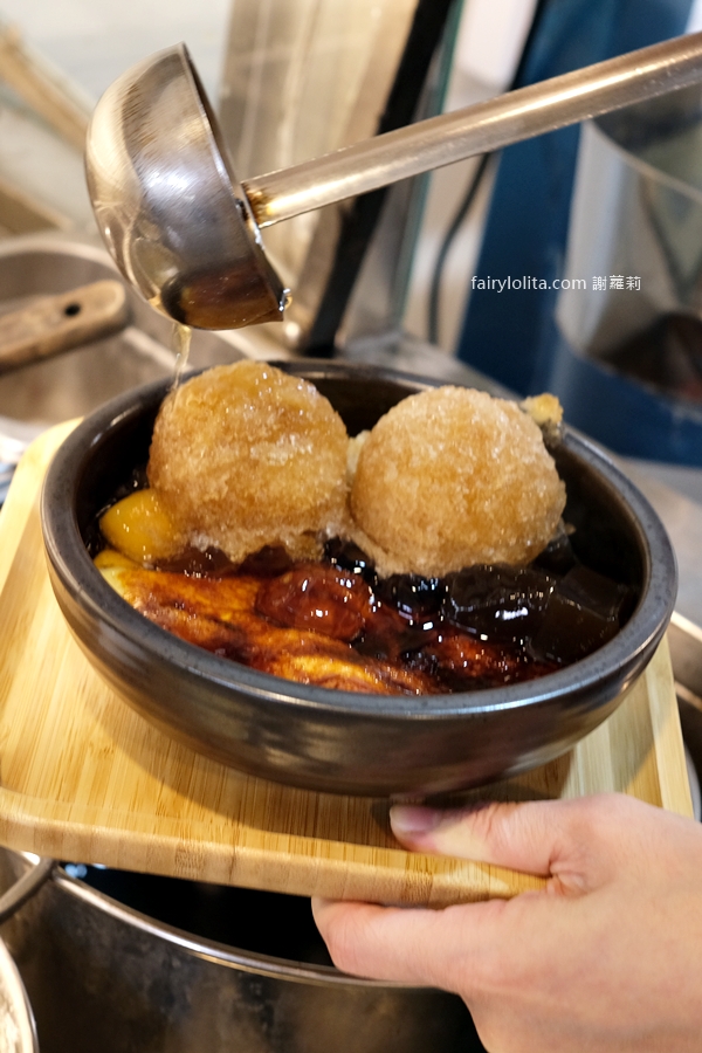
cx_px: 351
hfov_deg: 37.9
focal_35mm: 35
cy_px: 526
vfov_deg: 54.4
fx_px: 1024
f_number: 3.6
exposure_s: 1/34
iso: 500
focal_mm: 23
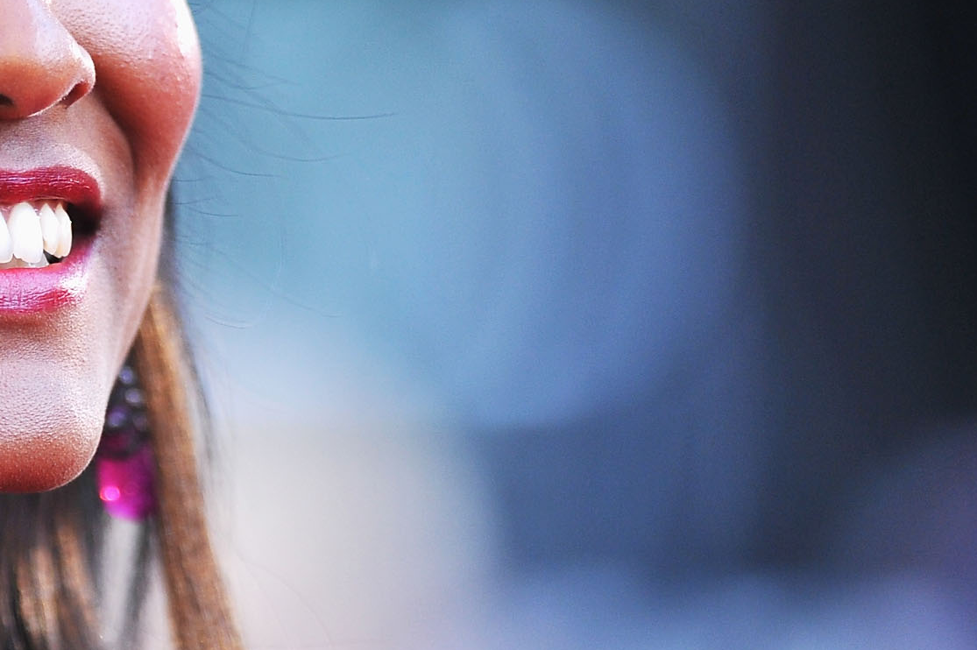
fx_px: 21887
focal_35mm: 807
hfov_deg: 2.6
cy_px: 141
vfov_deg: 1.7
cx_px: -249
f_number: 2.8
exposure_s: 1/1000
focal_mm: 300
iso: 800
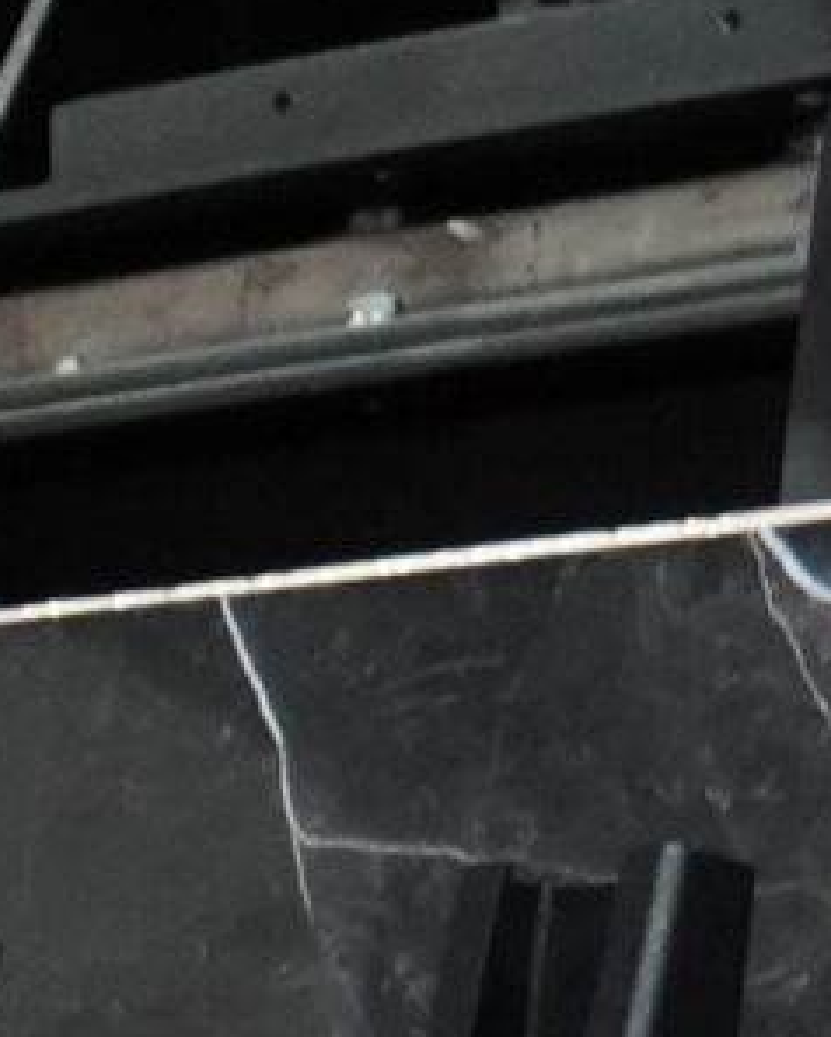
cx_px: -2702
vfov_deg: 5.1
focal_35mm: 372
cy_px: 1898
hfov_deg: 3.9
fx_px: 11425
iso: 3200
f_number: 2.8
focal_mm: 31
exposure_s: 1/160
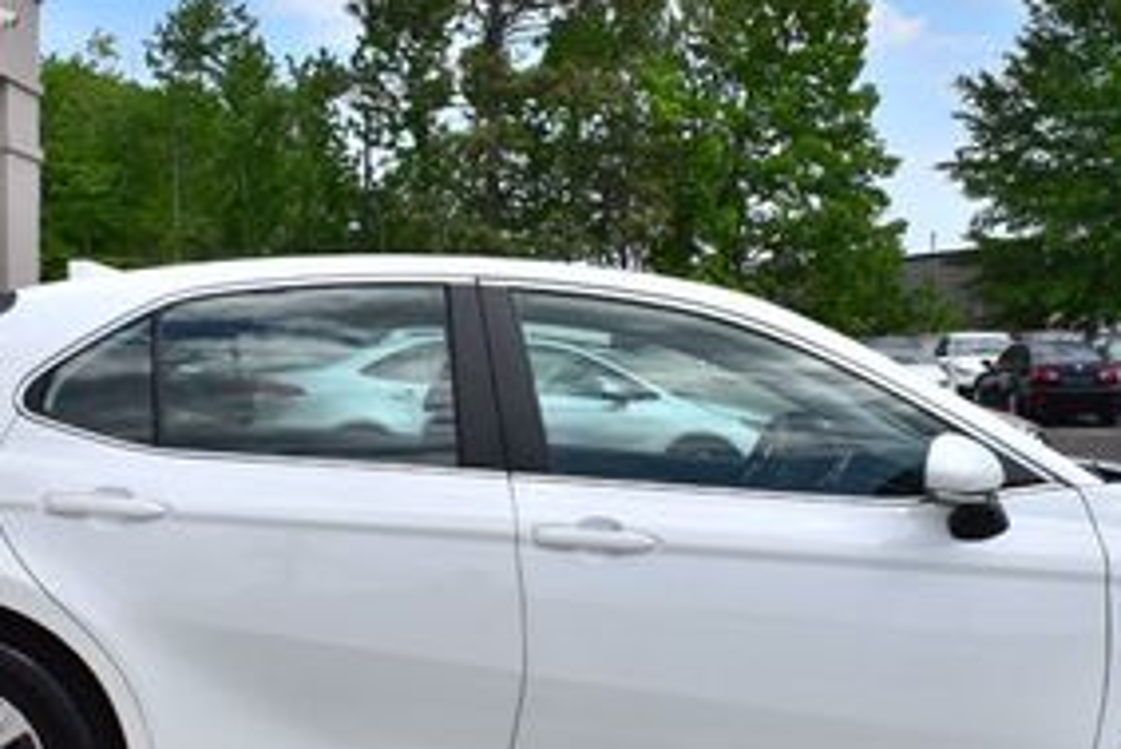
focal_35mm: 61
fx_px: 1900
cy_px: 432
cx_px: 539
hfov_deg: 32.9
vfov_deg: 22.3
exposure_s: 1/500
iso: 200
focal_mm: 18
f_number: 11
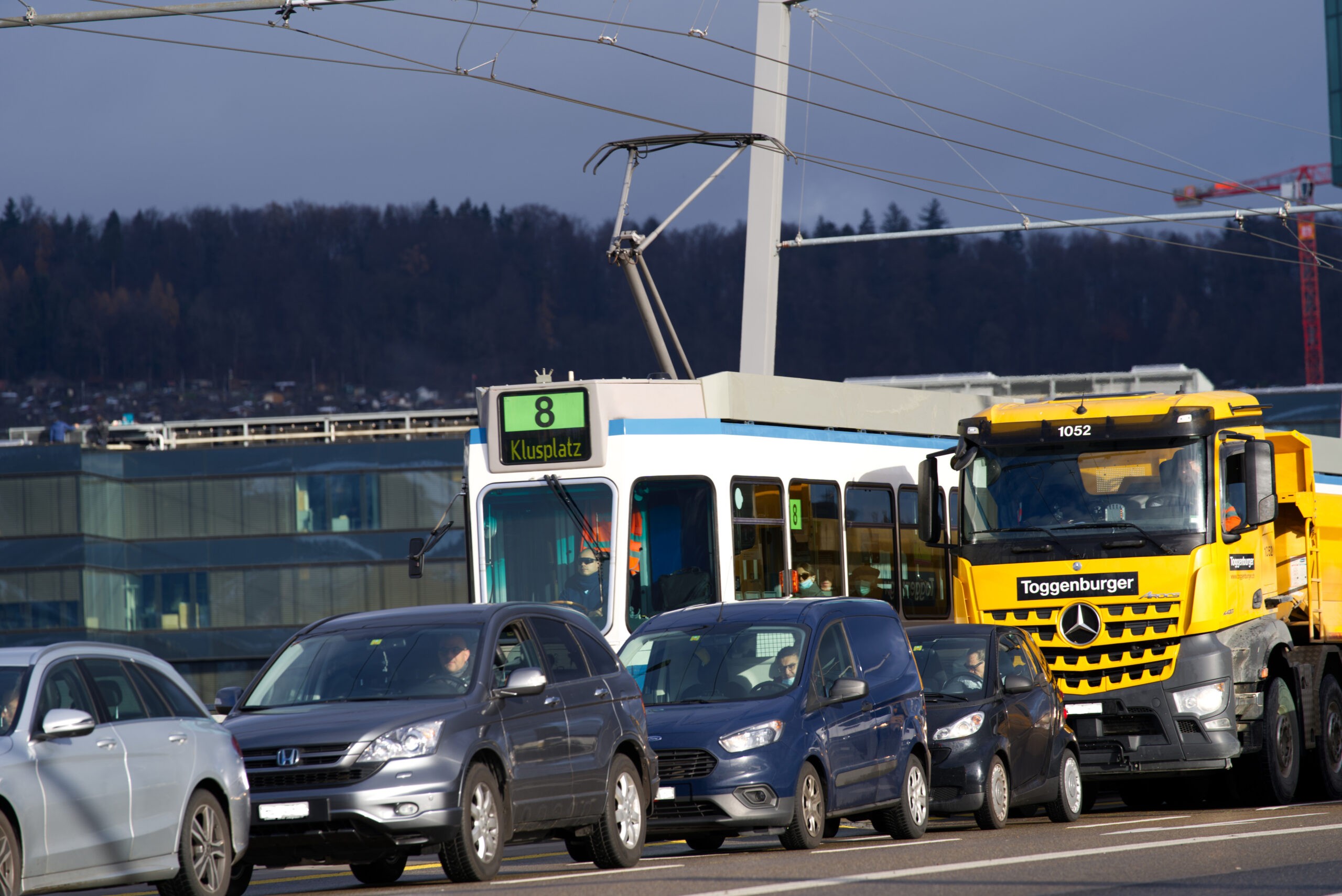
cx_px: 671
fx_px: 7459
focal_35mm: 200
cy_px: 448
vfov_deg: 6.9
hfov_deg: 10.3
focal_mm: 200
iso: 100
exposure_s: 1/320
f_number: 5
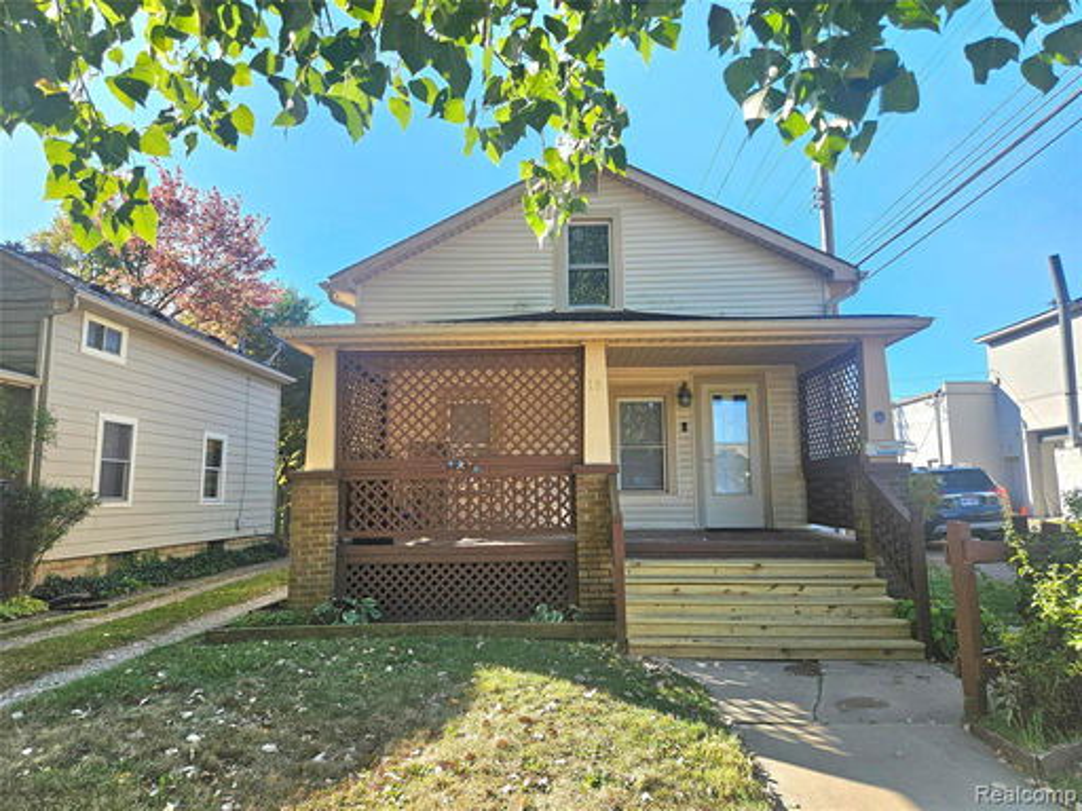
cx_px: 541
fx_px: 719
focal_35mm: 23
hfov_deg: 73.9
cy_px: 406
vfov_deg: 58.9
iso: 64
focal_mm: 5.4
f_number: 1.8
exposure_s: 1/2000
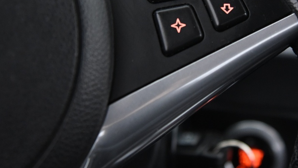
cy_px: 1
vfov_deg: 10.8
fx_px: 877
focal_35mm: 111
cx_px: 179
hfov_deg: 19.3
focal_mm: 52
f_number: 4
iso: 4000
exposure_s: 1/20
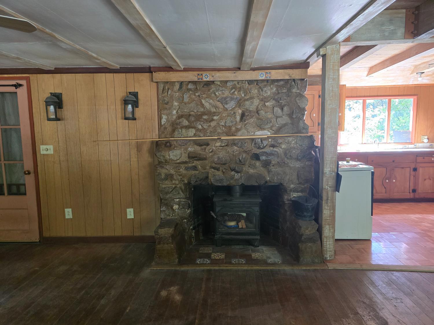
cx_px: 217
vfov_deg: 58.9
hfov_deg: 73.9
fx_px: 288
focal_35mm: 23
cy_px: 162
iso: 800
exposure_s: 1/120
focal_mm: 6.3
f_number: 1.7
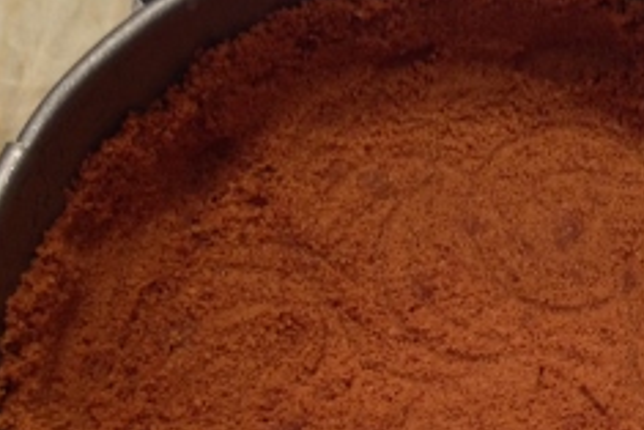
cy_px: 425
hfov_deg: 28.2
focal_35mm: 70
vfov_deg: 19.0
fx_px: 1253
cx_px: 512
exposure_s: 1/20
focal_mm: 4.12
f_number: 2.4
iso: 200
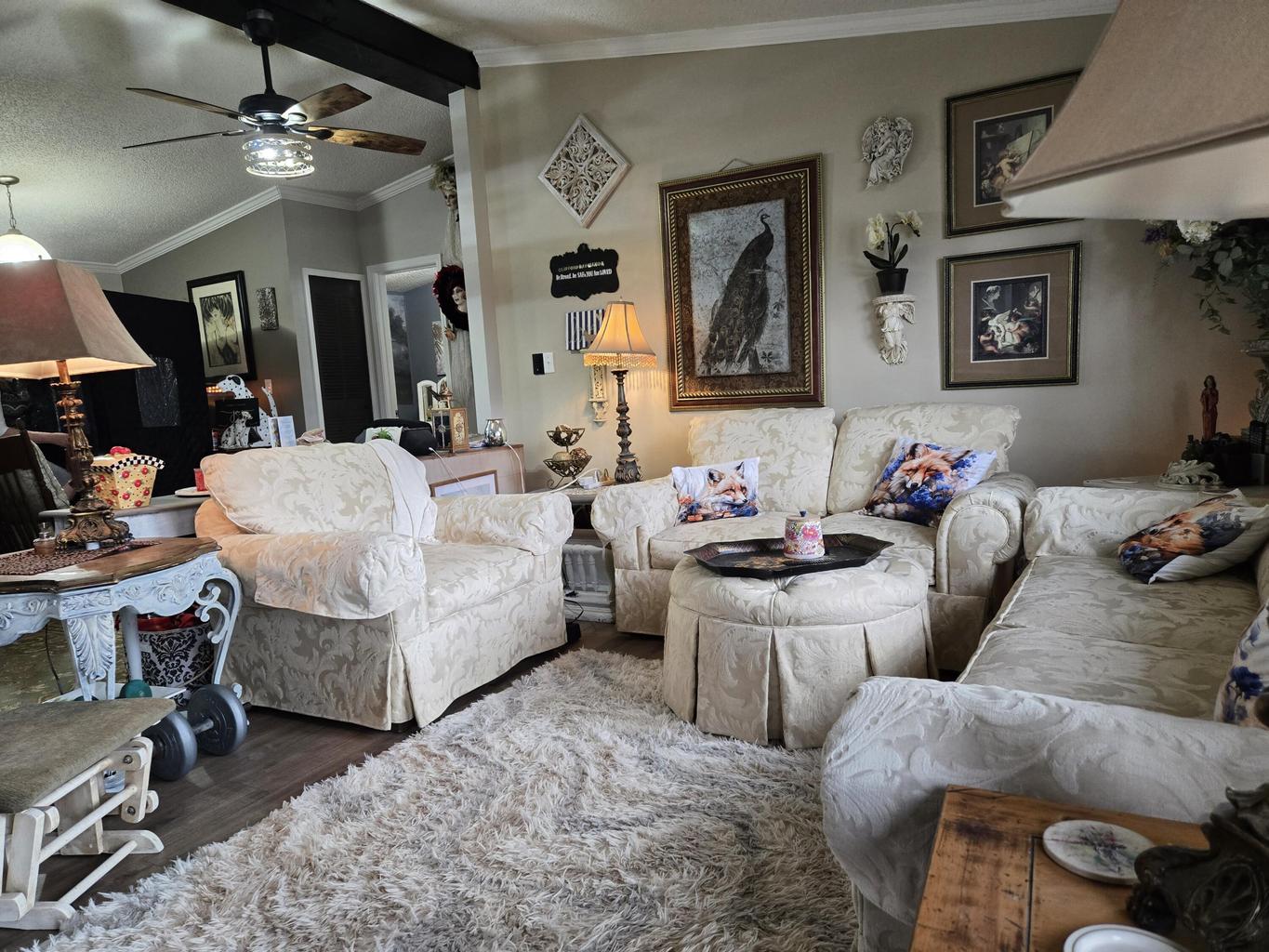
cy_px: 476
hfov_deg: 73.9
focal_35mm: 23
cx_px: 634
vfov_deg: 58.9
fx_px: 843
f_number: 1.8
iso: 400
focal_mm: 5.4
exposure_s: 1/120
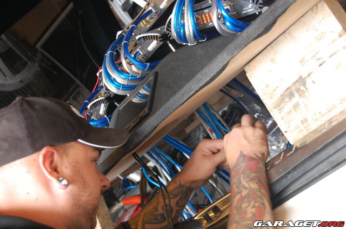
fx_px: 576
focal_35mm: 60
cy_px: 114
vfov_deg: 22.5
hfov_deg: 33.5
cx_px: 173
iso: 800
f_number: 5
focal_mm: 40
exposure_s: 1/15
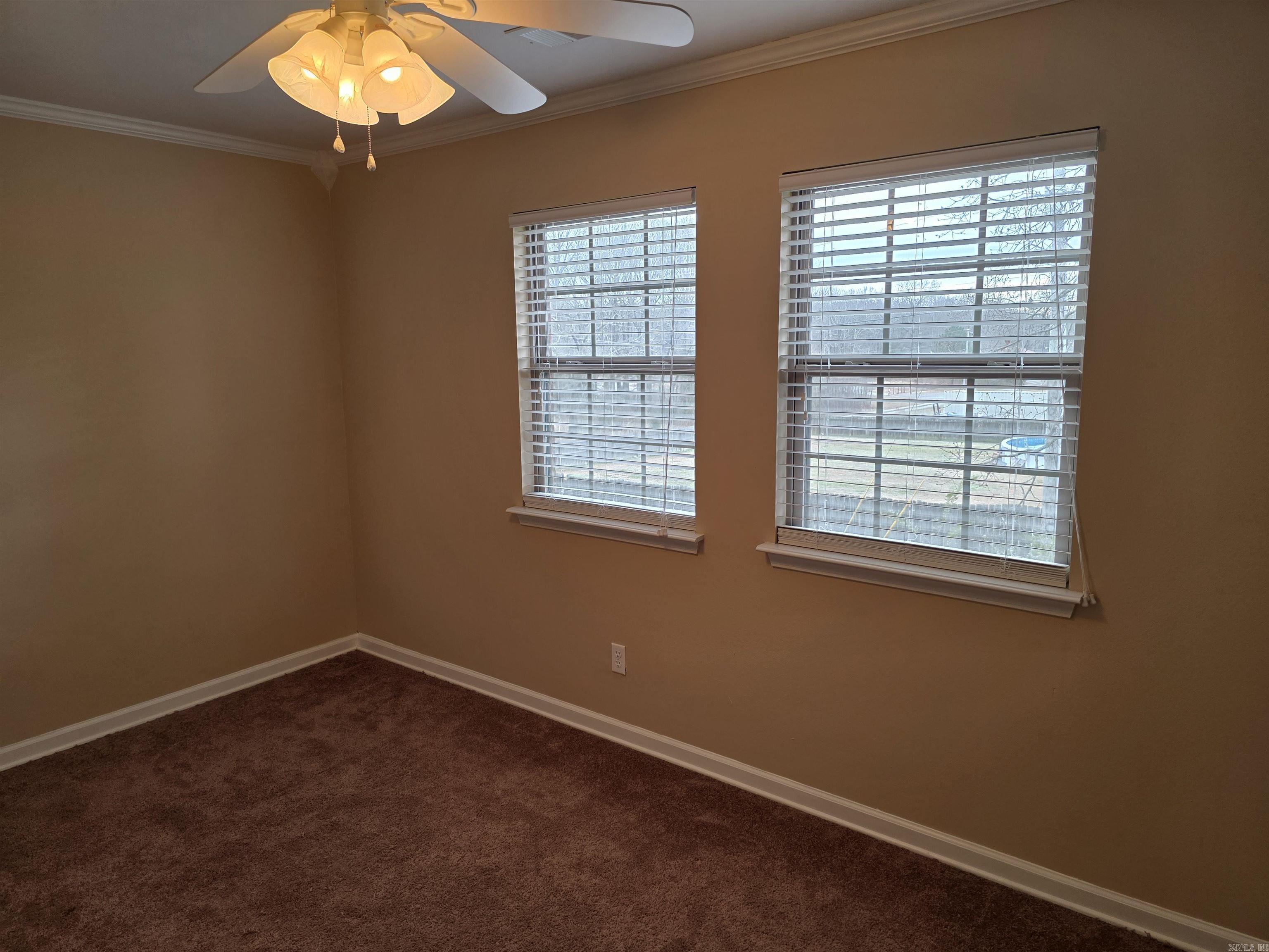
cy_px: 476
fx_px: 843
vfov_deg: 58.9
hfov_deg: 73.9
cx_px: 634
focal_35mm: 23
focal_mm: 6.3
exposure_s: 1/120
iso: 100
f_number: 1.7
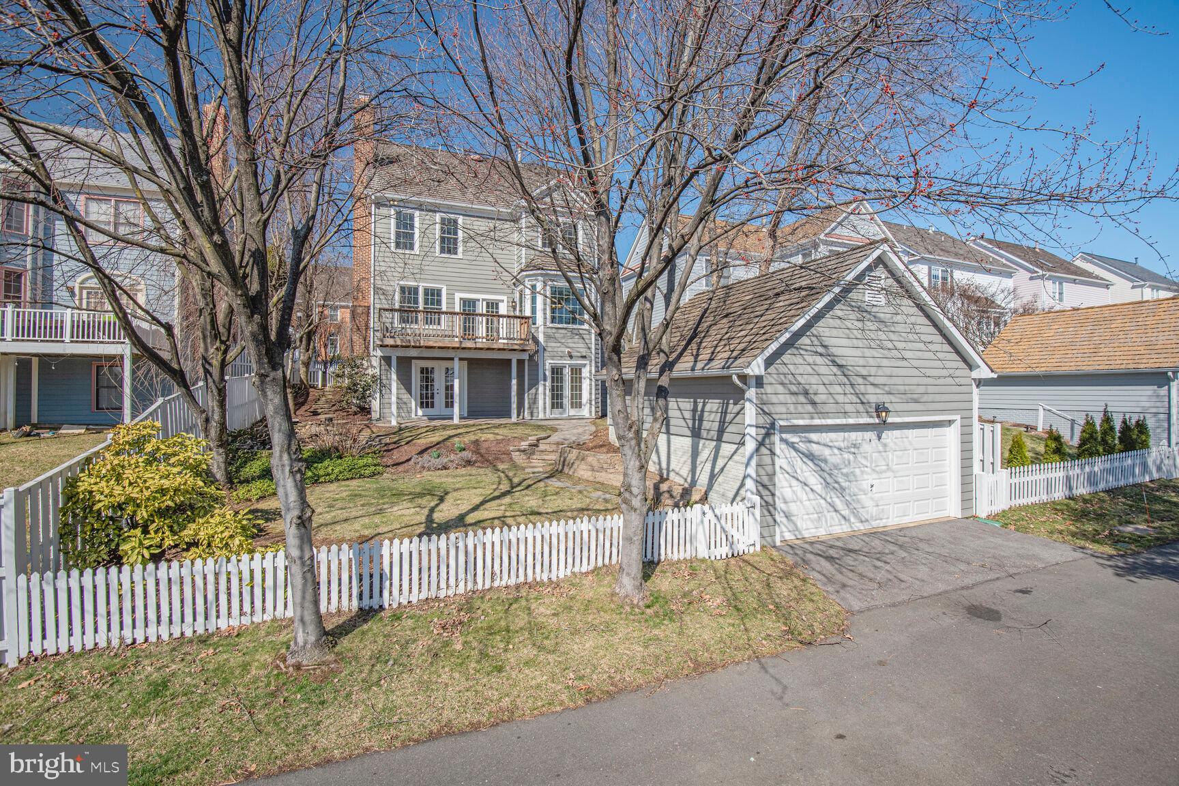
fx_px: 524
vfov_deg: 73.7
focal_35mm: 16
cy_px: 393
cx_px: 590
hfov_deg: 96.7
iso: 400
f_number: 8
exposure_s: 1/250
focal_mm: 16
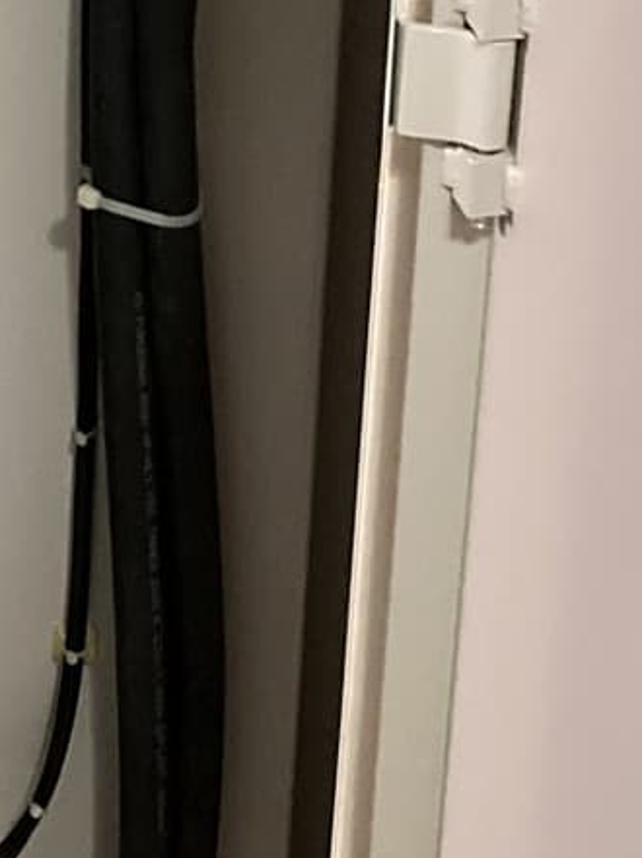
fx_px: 3021
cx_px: -284
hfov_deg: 11.7
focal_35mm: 122
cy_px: -502
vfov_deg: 14.8
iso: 640
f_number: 1.8
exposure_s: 1/25
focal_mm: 3.99
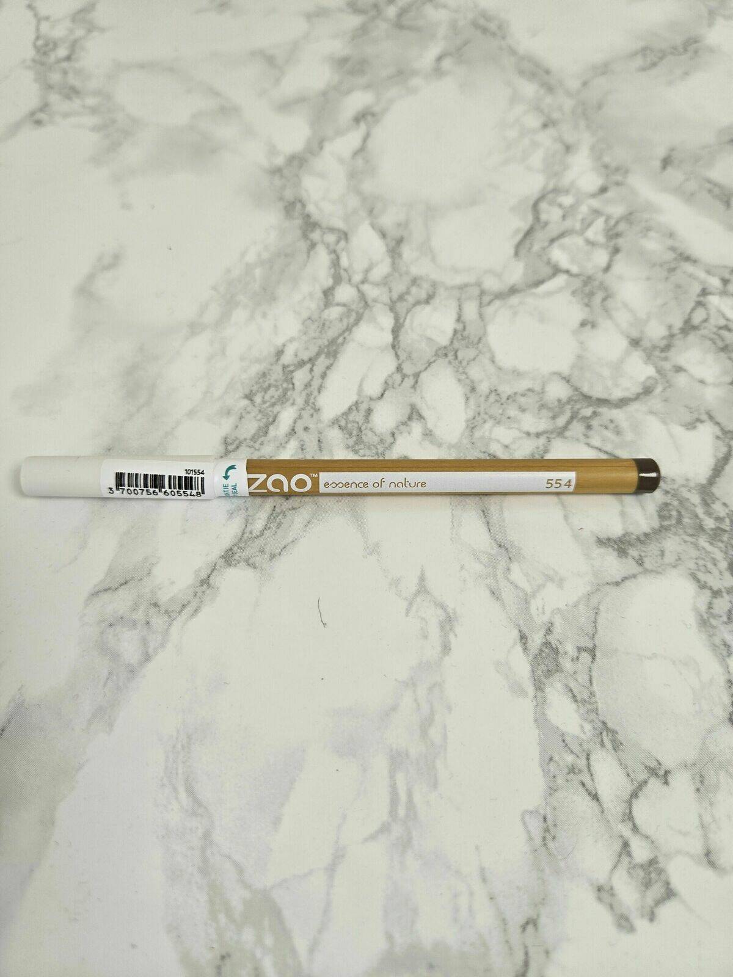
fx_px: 649
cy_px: 488
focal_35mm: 23
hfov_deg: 58.9
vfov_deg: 73.9
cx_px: 366
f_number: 1.8
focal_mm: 5.4
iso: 64
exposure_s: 1/180
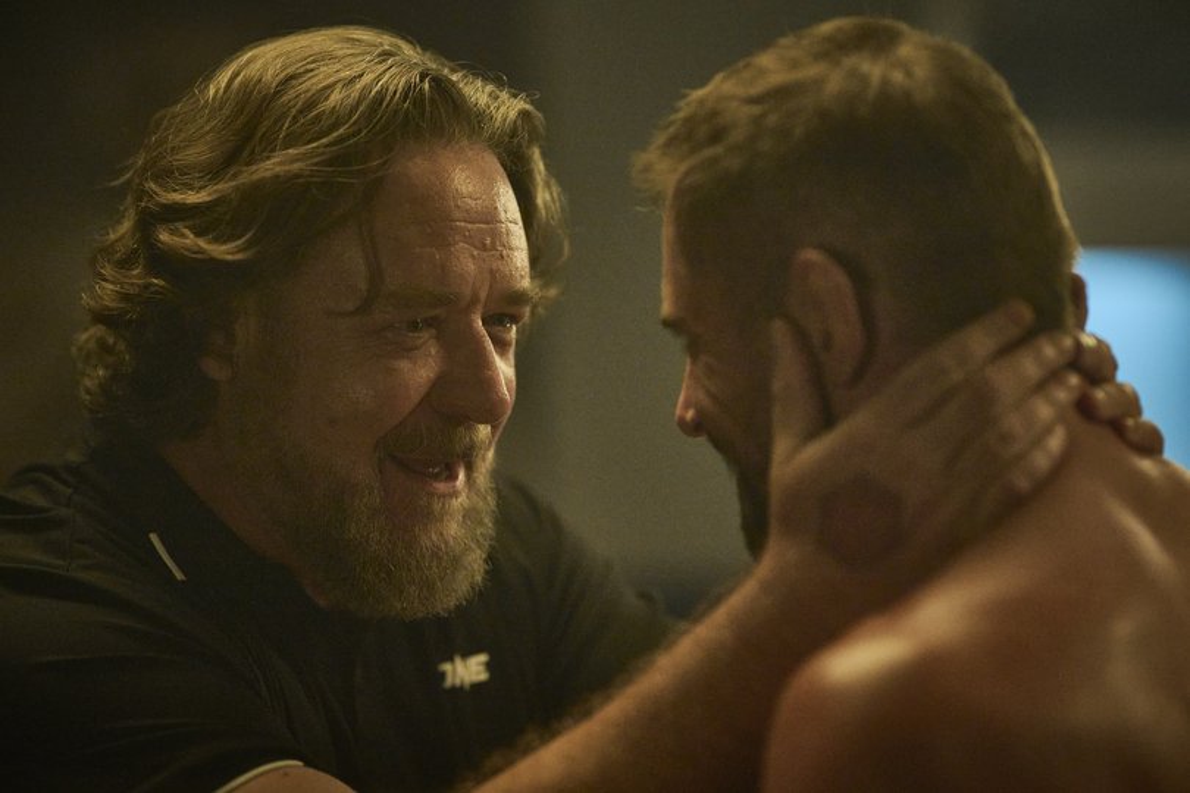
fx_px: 4462
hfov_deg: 15.2
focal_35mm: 135
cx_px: 595
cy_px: 396
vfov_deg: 10.2
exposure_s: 1/640
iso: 4000
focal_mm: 135
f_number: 2
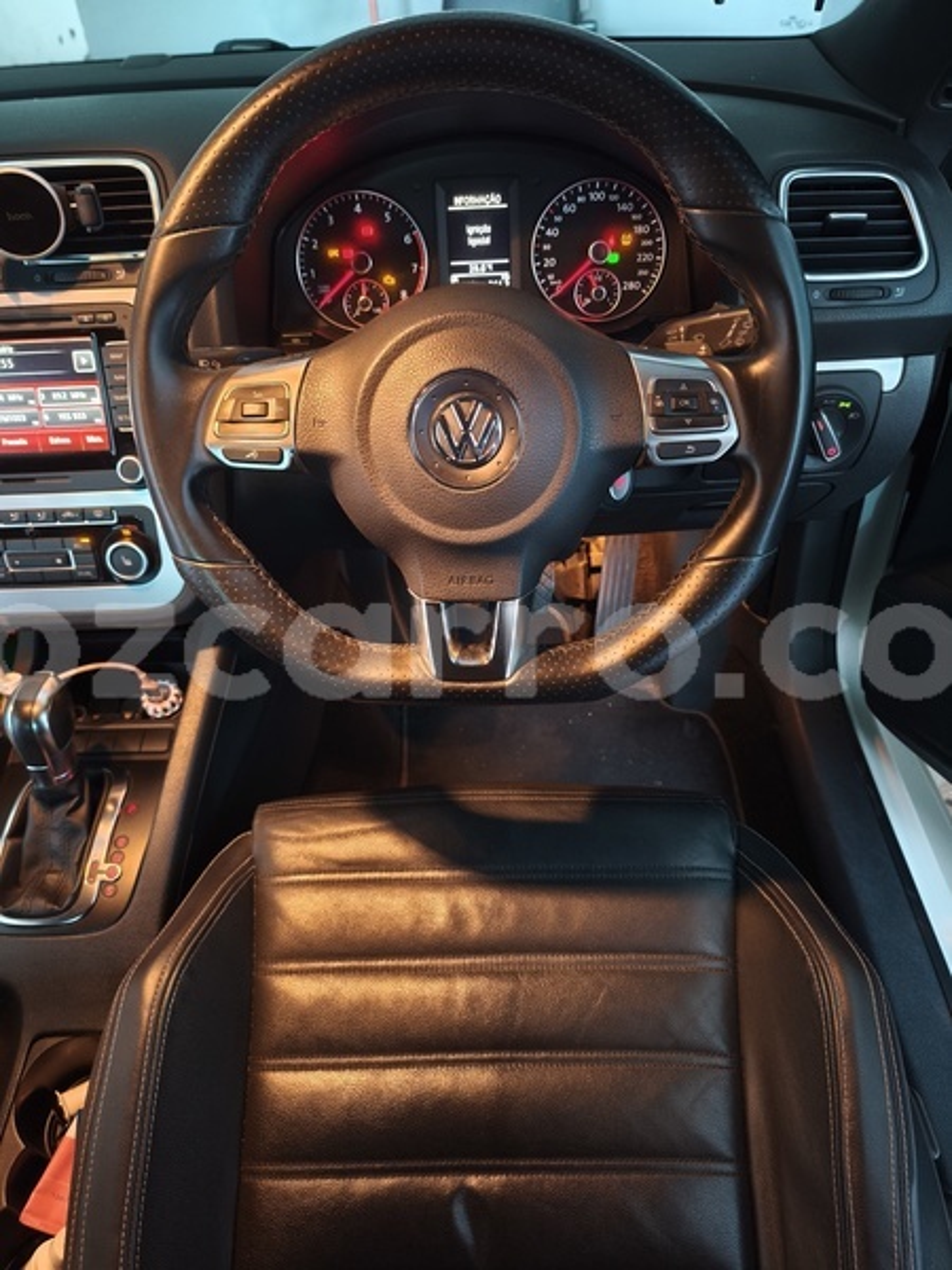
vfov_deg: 73.9
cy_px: 635
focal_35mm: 23
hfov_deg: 58.9
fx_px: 843
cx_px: 476
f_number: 1.6
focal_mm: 6.57
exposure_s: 1/16.7
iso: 4000
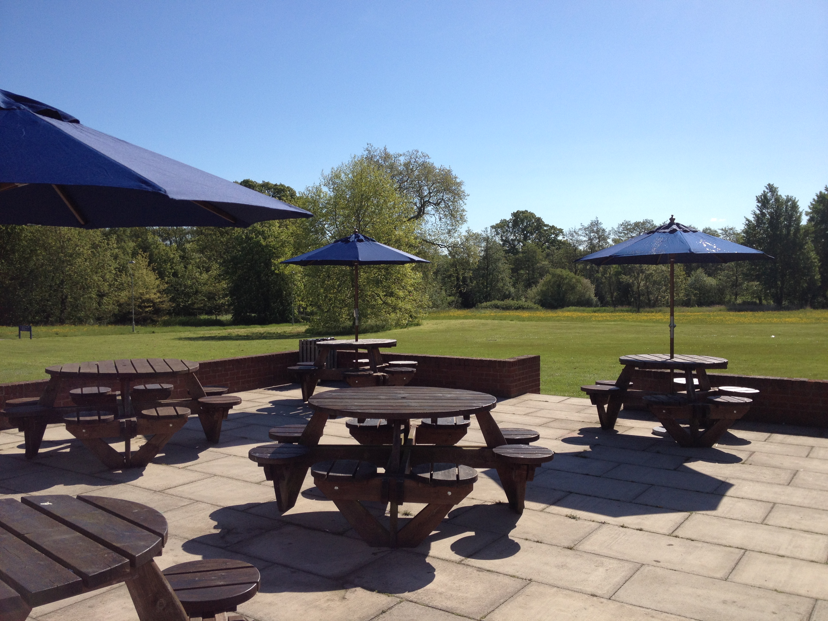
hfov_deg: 52.6
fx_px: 837
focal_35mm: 35
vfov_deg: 40.7
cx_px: 414
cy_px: 310
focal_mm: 4.28
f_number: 2.4
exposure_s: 1/1972
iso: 50
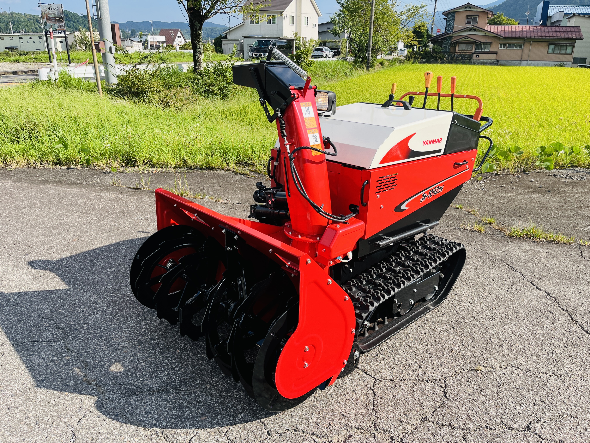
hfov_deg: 67.3
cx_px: 295
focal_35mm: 26
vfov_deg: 53.1
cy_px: 222
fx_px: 443
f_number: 1.6
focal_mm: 5.1
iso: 50
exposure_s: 1/1623
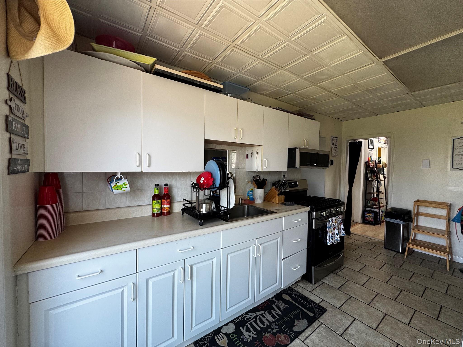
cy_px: 174
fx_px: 187
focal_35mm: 14
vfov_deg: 85.7
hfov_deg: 102.1
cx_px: 232
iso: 100
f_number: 2.2
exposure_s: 1/99
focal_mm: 2.22
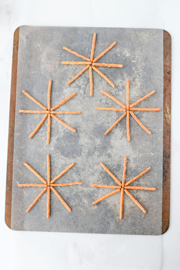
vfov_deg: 39.6
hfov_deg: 26.9
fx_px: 376
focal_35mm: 50
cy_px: 135
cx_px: 90
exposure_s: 1/80
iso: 450
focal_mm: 50
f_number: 6.3
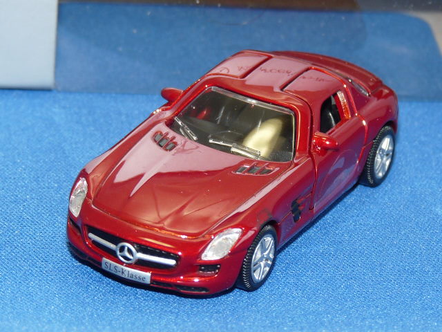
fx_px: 2426
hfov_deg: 10.4
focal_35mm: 190
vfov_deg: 7.8
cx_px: 221
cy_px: 166
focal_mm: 19.4
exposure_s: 1/40
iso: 100
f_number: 3.6
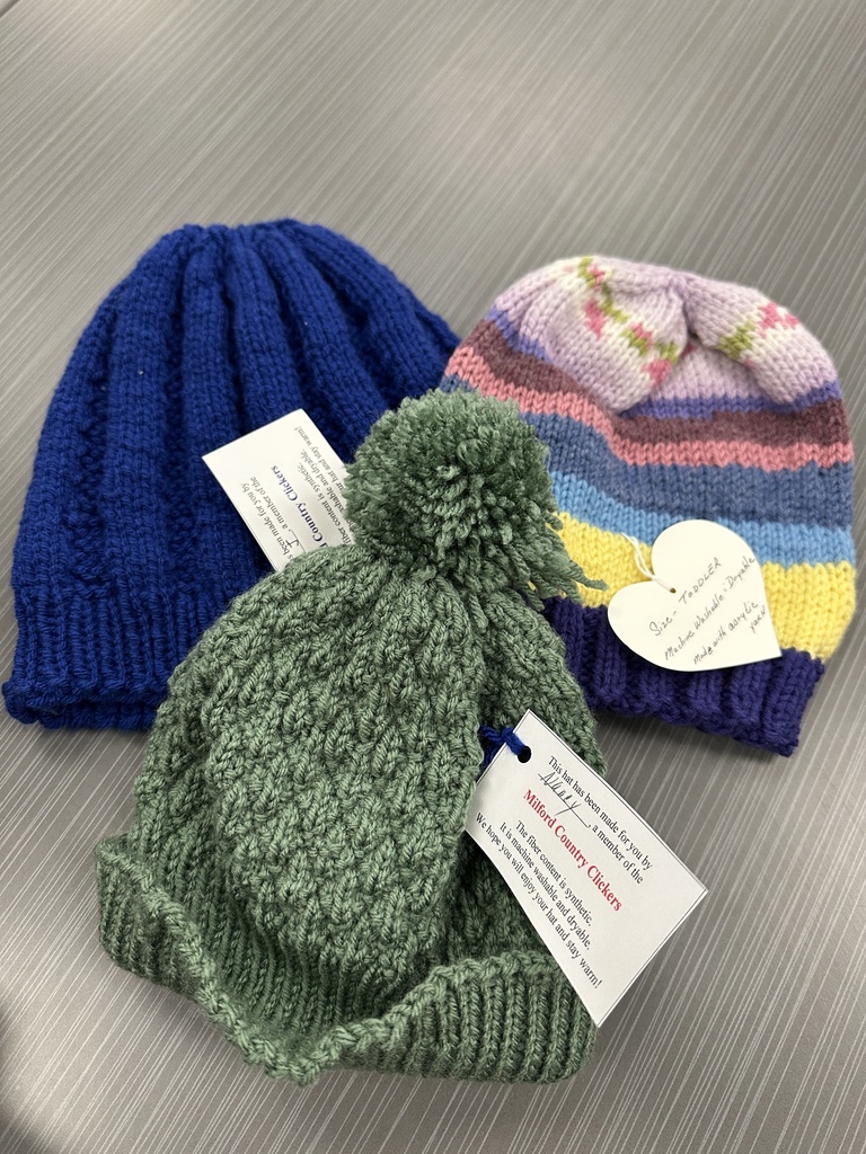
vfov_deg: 71.6
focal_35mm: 24
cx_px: 433
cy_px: 577
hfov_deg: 56.8
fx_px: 801
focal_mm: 6.86
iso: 250
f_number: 1.78
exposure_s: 1/60
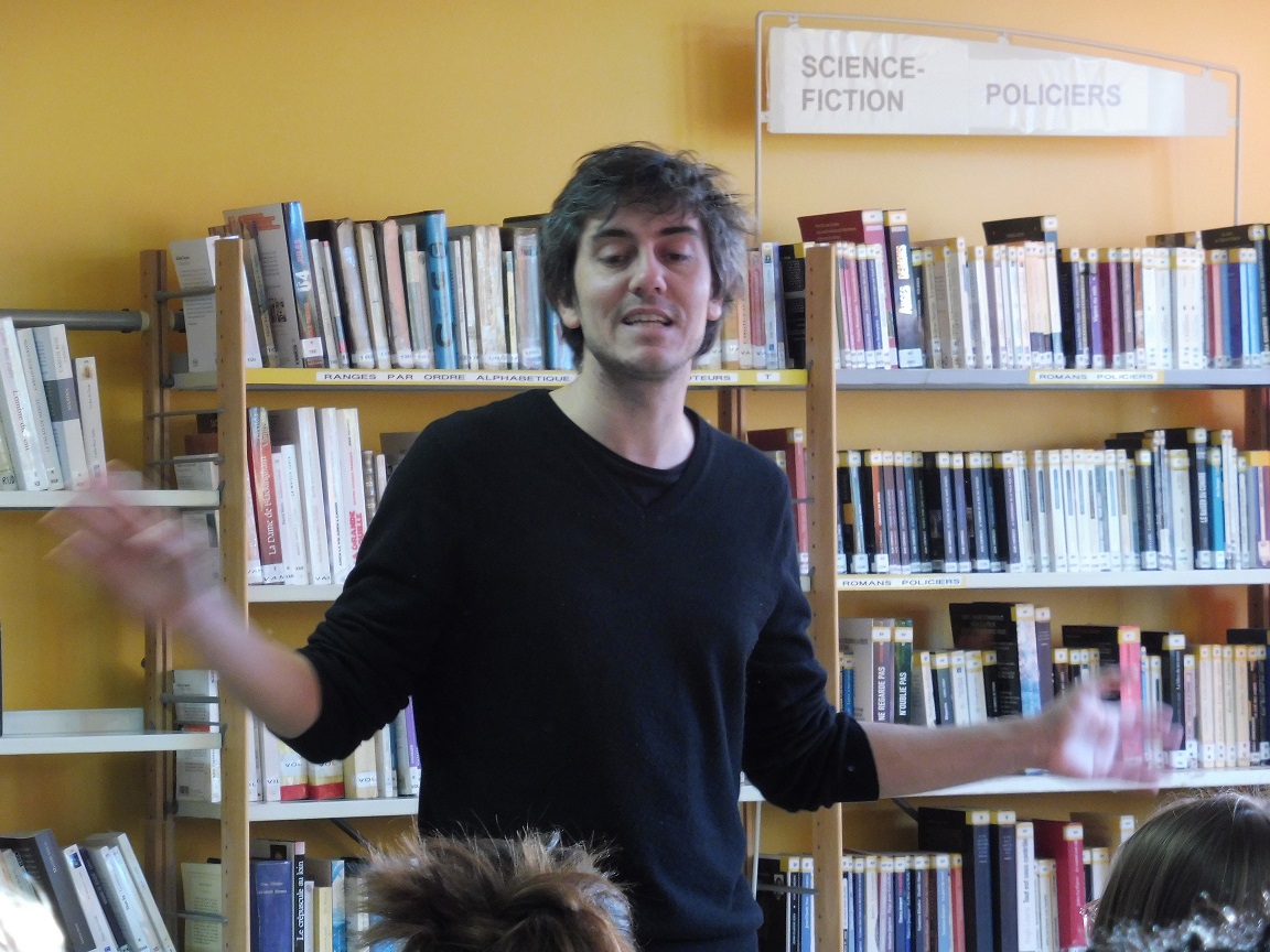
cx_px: 635
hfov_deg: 11.2
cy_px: 476
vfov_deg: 8.4
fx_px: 6457
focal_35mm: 176
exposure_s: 1/30
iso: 500
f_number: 5.4
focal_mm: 31.3
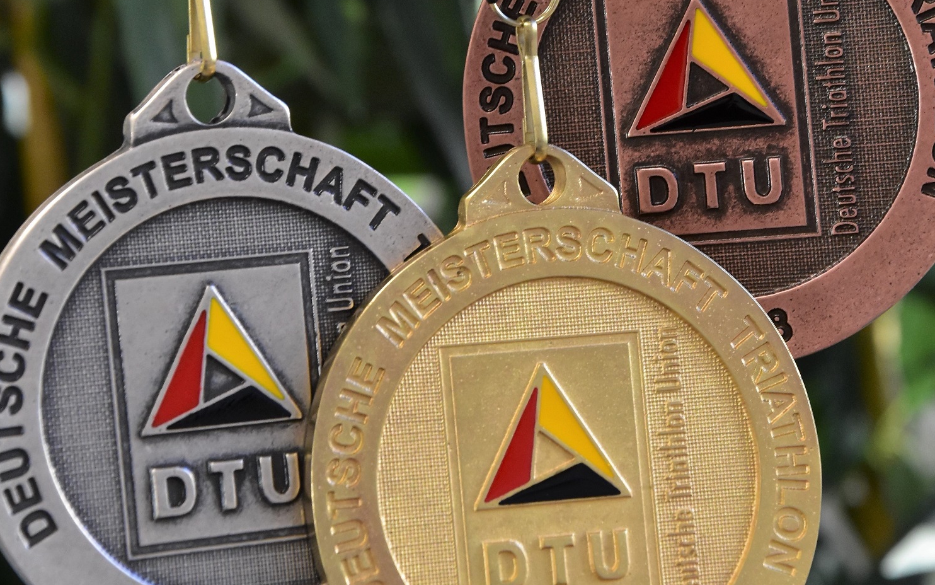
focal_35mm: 103
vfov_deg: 12.7
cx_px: 465
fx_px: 2625
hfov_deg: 20.2
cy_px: 309
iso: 1600
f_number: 8
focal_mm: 66
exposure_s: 1/125
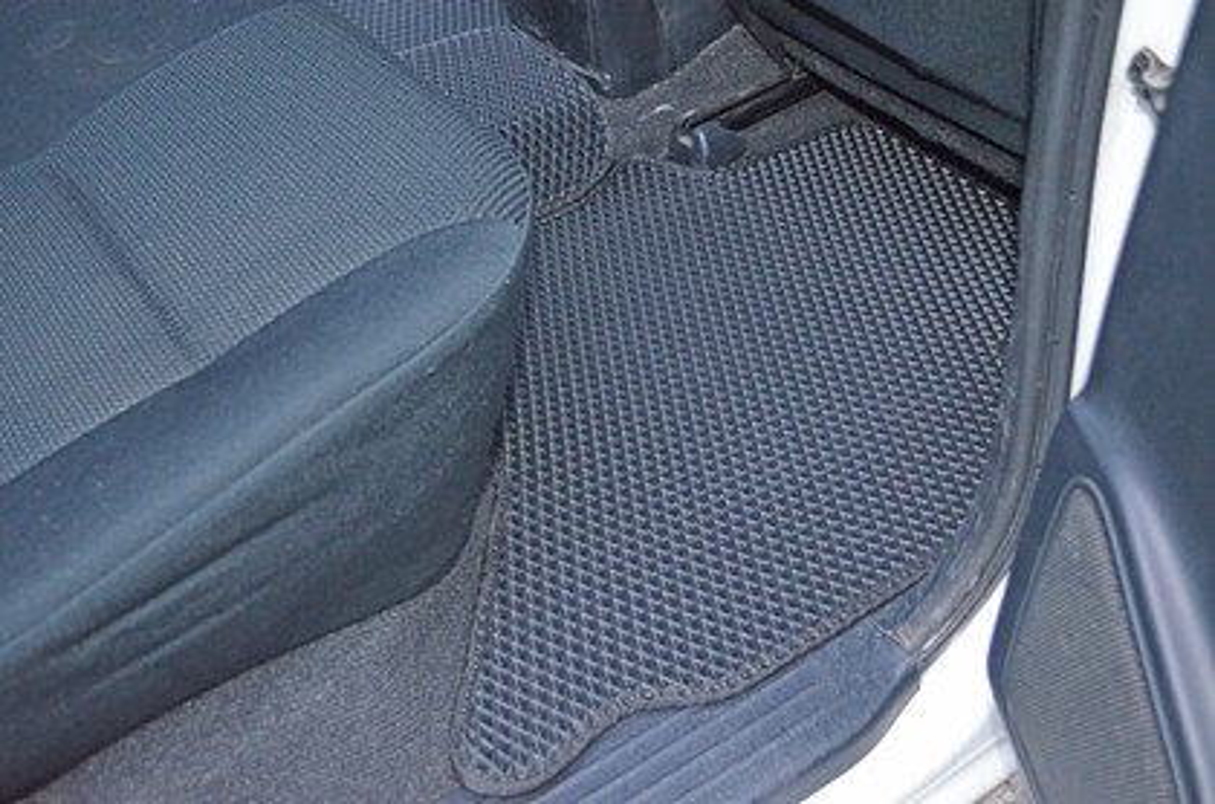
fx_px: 1313
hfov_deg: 49.6
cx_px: 608
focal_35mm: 39
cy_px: 402
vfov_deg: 34.0
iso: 3200
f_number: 4.2
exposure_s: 1/20
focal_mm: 26
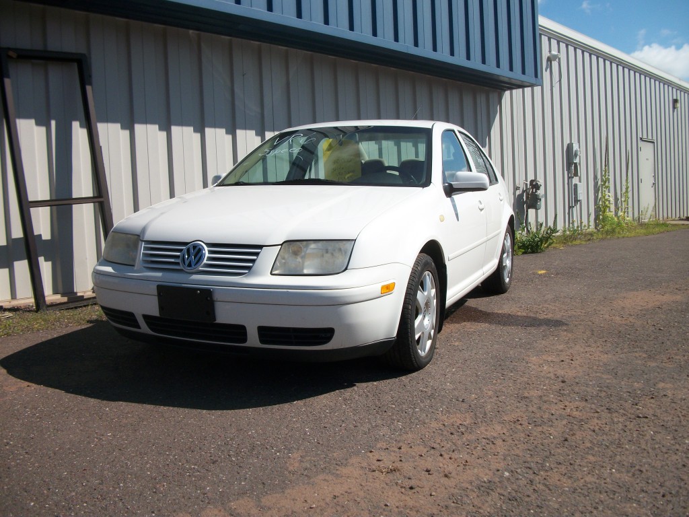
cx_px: 344
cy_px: 258
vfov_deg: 44.2
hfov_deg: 56.8
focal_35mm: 32
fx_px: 637
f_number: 8.8
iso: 80
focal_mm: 5.7
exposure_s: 1/250
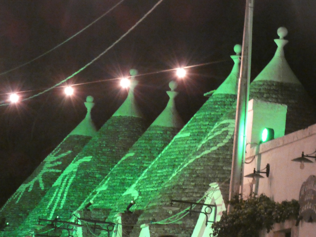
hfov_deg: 7.0
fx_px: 2574
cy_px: 118
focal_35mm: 282
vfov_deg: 5.3
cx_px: 158
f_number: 5.5
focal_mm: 50.6
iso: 3200
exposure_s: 1/13
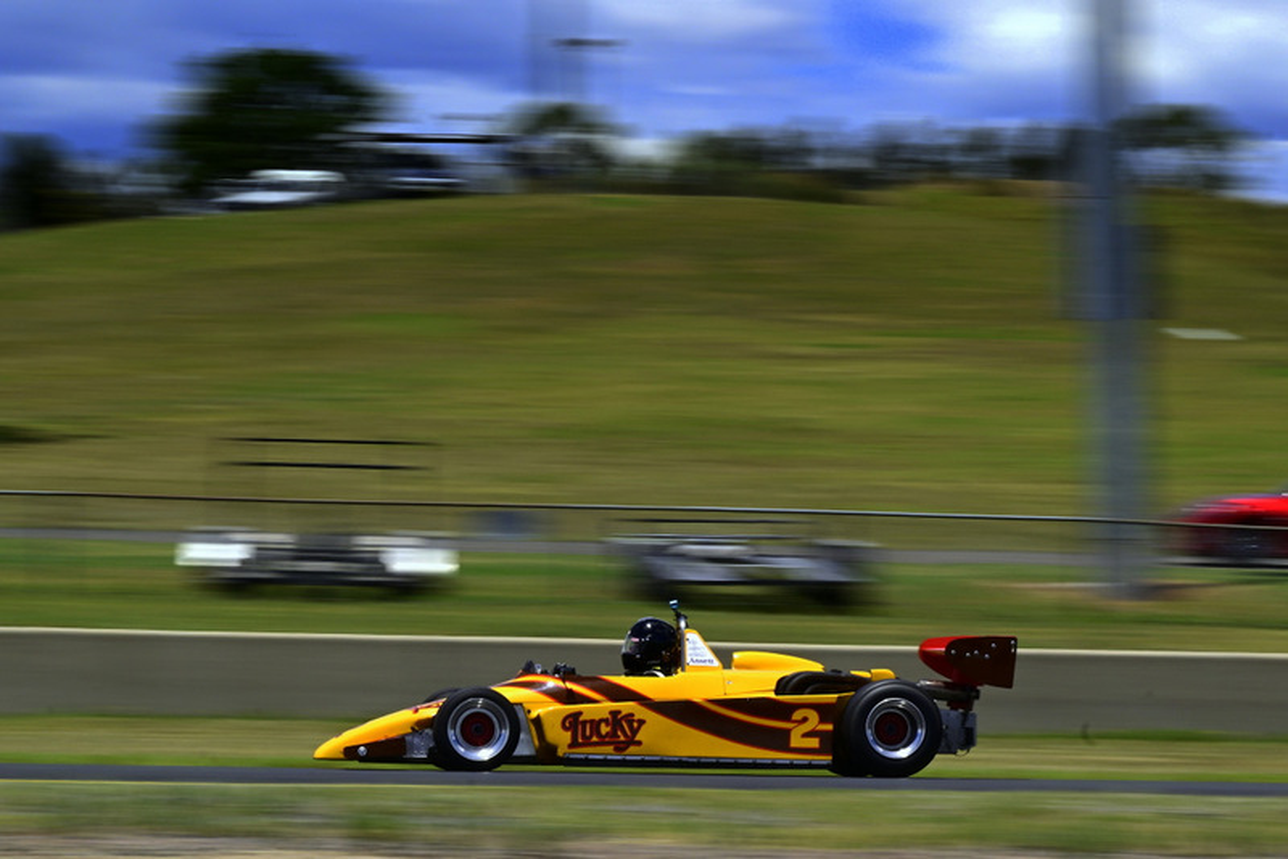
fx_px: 4295
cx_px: 644
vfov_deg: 11.4
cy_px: 430
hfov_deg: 17.1
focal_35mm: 120
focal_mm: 80
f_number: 22
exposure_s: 1/80
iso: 100
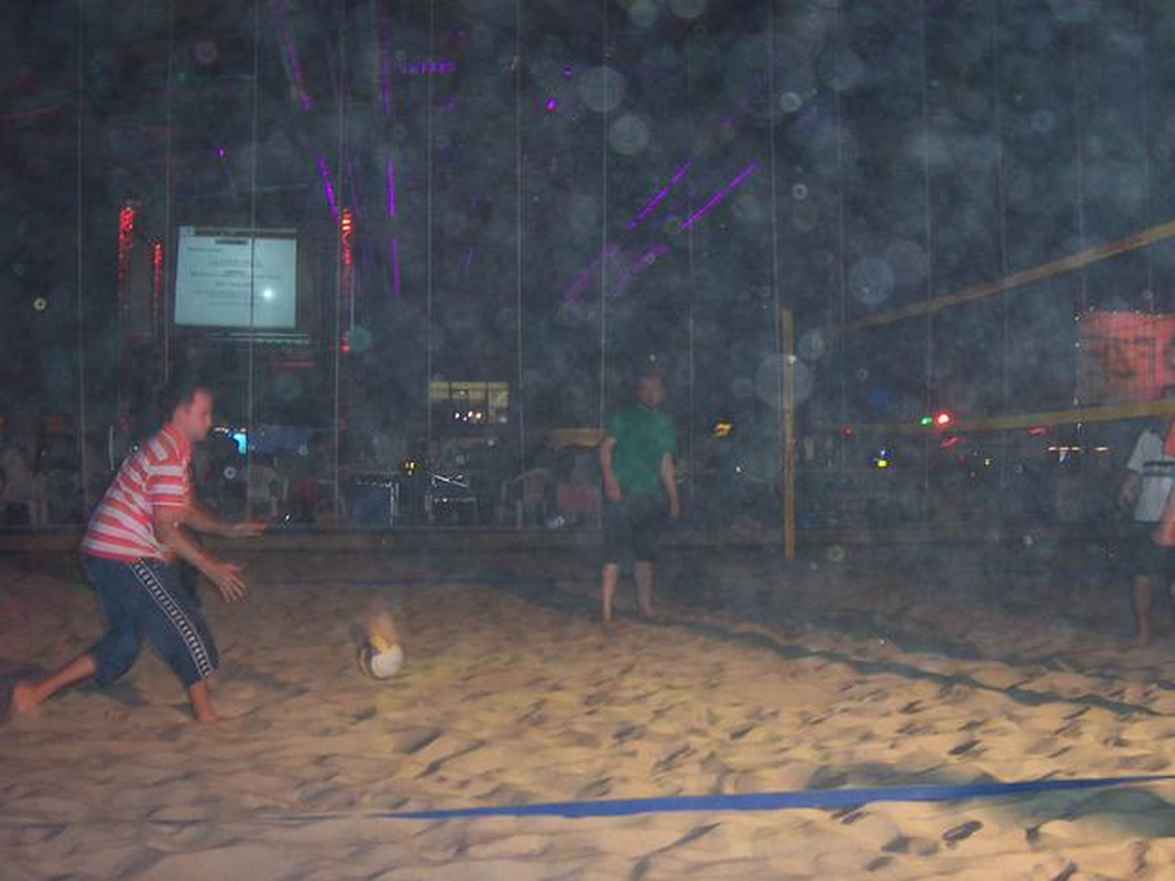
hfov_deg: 52.6
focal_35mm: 35
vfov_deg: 40.7
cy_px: 440
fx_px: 1188
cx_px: 588
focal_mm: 5.6
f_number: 2.8
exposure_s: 1/30
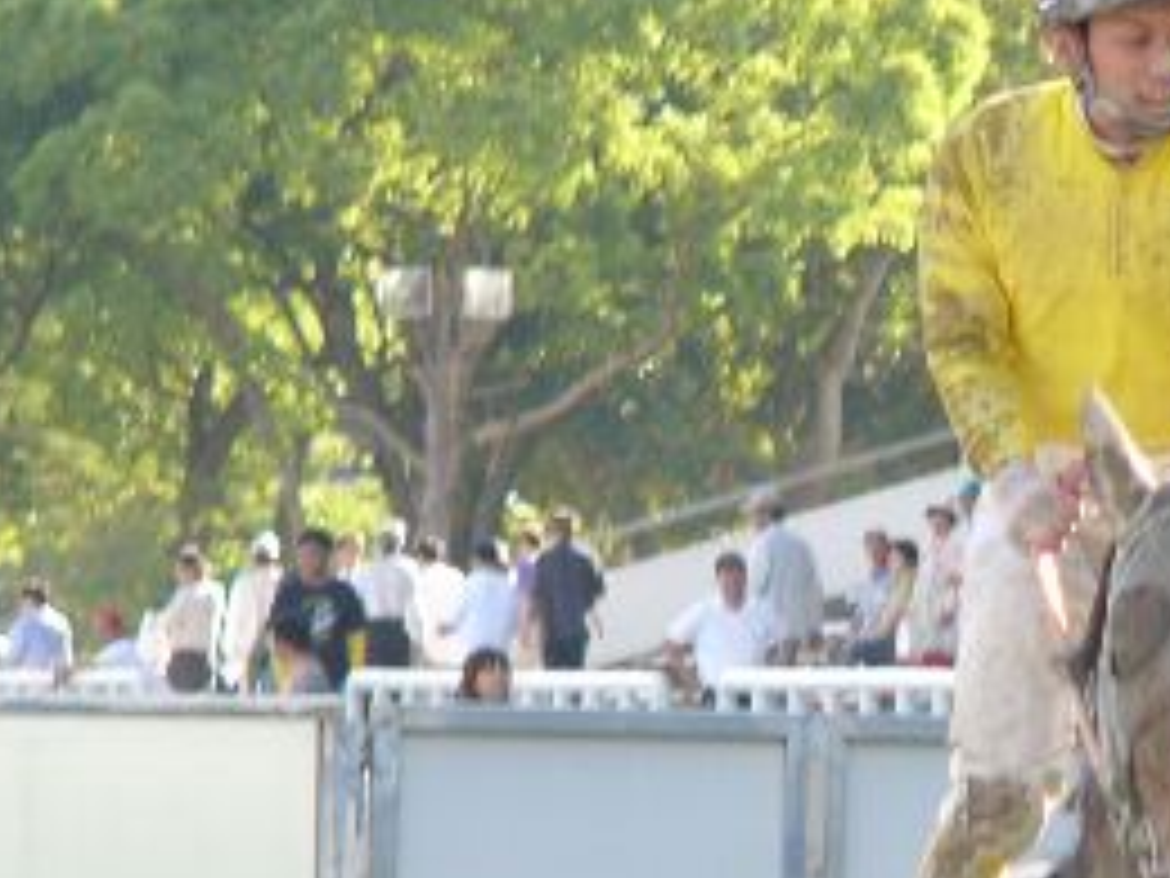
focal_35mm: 709
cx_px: 950
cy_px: 711
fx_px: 23964
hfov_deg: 2.8
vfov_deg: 2.1
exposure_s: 1/125
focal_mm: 47.9
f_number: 4
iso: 50
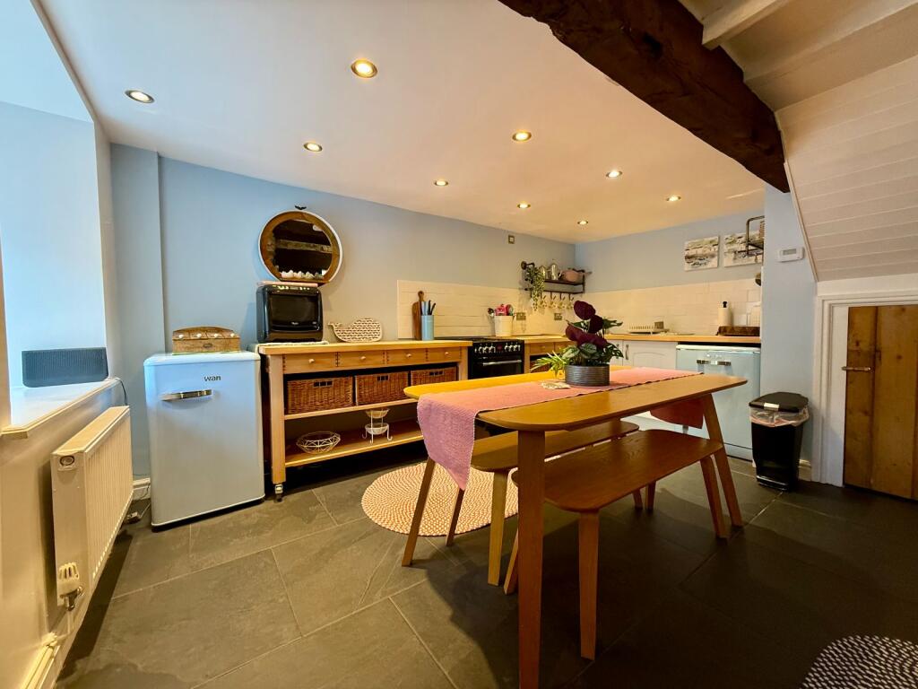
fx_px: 371
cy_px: 344
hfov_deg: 102.1
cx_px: 459
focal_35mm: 14
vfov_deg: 85.7
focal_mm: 2.22
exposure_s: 1/50
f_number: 2.2
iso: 250
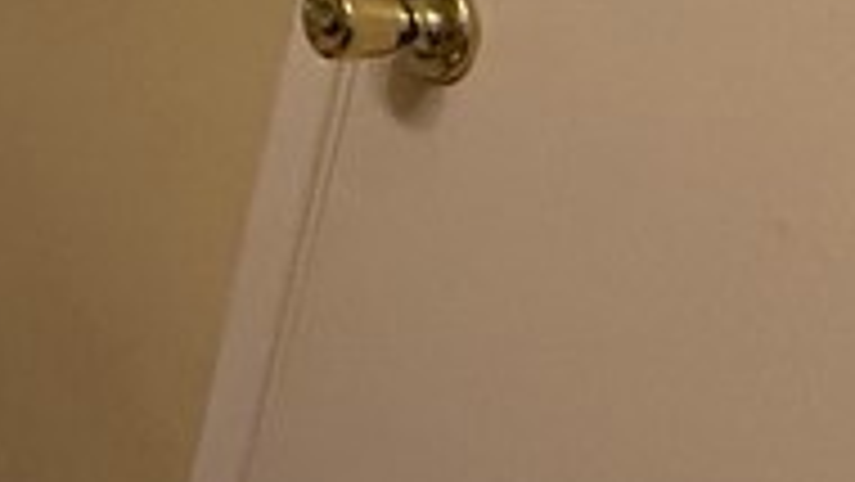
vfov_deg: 13.6
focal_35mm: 82
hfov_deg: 13.5
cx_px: -1404
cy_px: -315
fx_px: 1860
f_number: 2.2
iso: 160
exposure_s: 1/120
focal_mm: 2.22
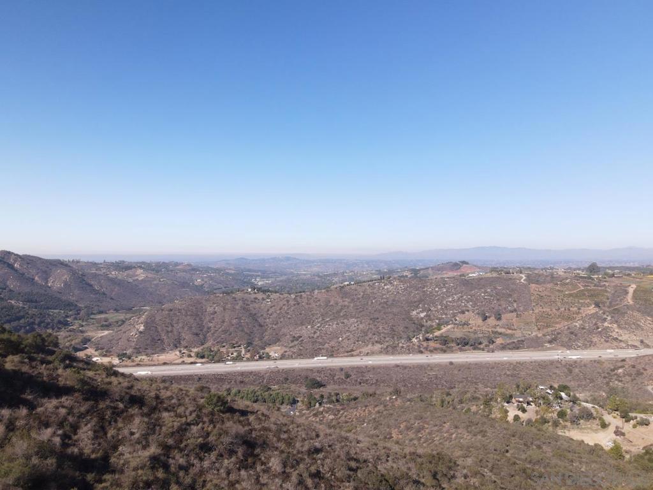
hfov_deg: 71.6
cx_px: 326
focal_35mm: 24
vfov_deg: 56.8
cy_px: 245
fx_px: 453
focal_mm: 4.5
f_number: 2.8
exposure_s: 1/15
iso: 120
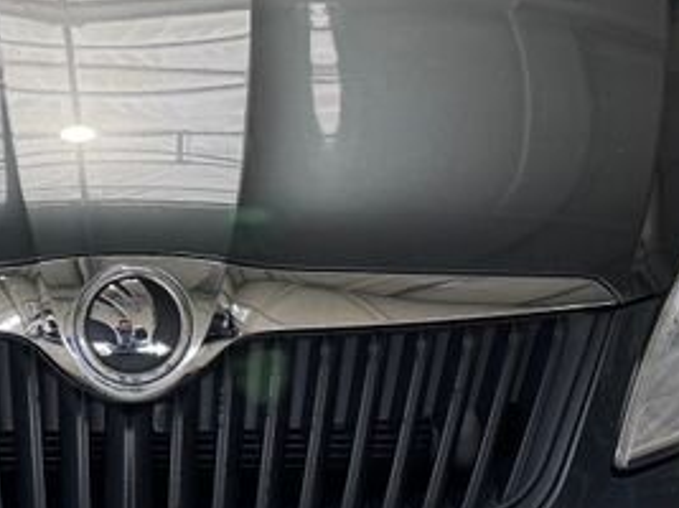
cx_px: 142
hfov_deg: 21.1
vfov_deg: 15.9
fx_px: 1804
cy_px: 51
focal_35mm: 92
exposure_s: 1/91
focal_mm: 6.76
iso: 200
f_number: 1.78
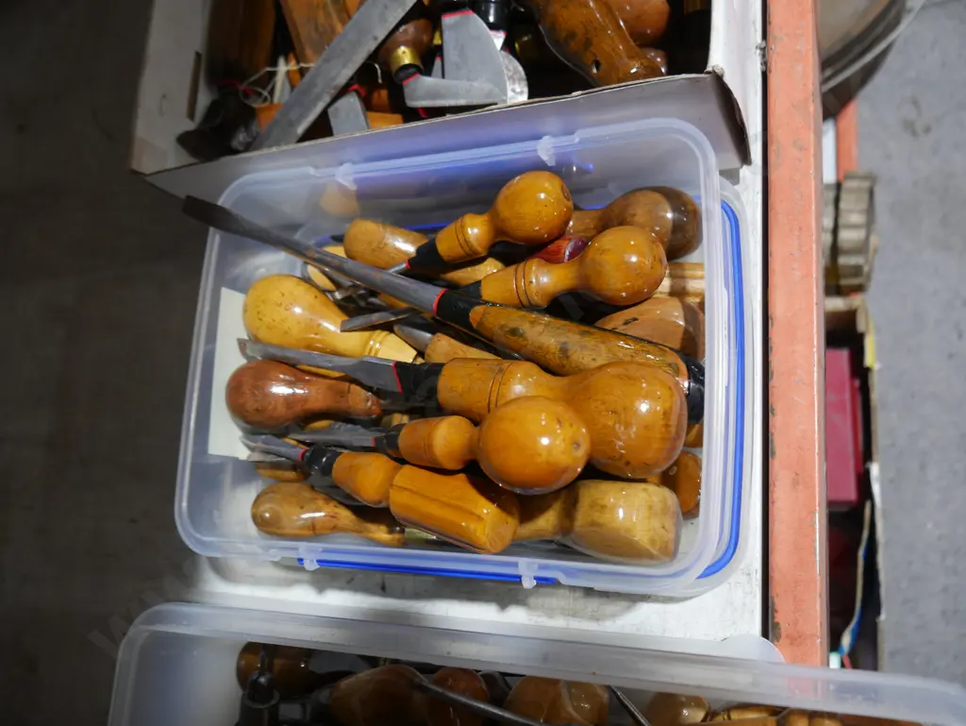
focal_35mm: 30
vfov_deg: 46.8
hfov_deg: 59.9
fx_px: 838
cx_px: 483
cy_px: 363
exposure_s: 1/60
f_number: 3.6
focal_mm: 15
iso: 500
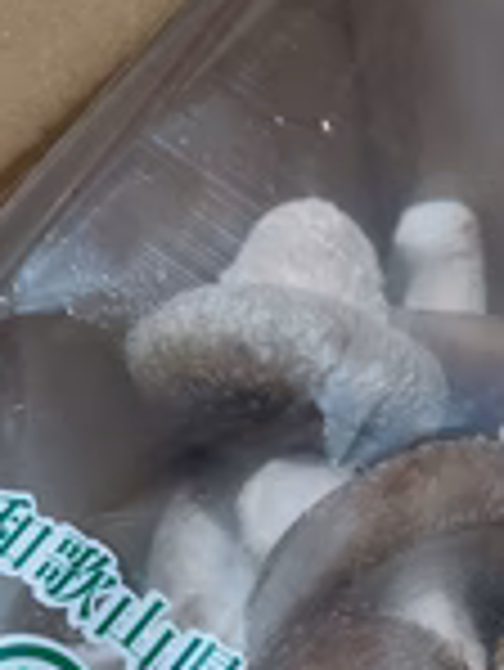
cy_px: 746
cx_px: 378
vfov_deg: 26.5
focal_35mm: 67
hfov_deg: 21.8
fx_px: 1299
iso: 400
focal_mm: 4.6
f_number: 2
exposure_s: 1/50
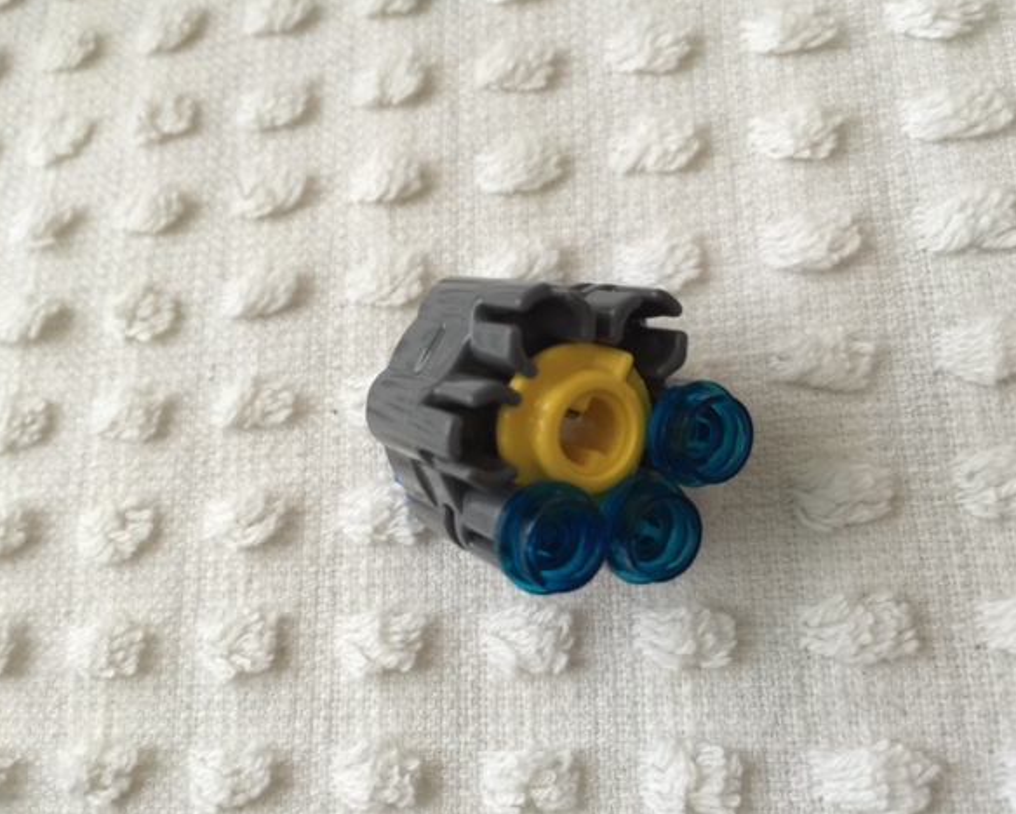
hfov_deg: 57.1
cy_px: 404
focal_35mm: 31
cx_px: 543
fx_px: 933
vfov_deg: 47.2
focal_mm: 4.15
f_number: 2.2
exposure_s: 1/15
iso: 32
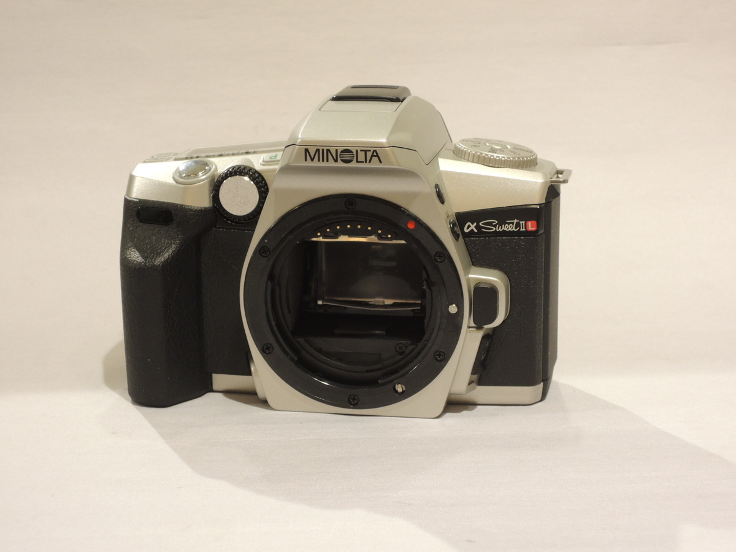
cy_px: 276
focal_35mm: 77
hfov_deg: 25.3
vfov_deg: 19.1
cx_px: 368
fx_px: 1637
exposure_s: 1/80
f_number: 4.7
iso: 400
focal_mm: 13.8
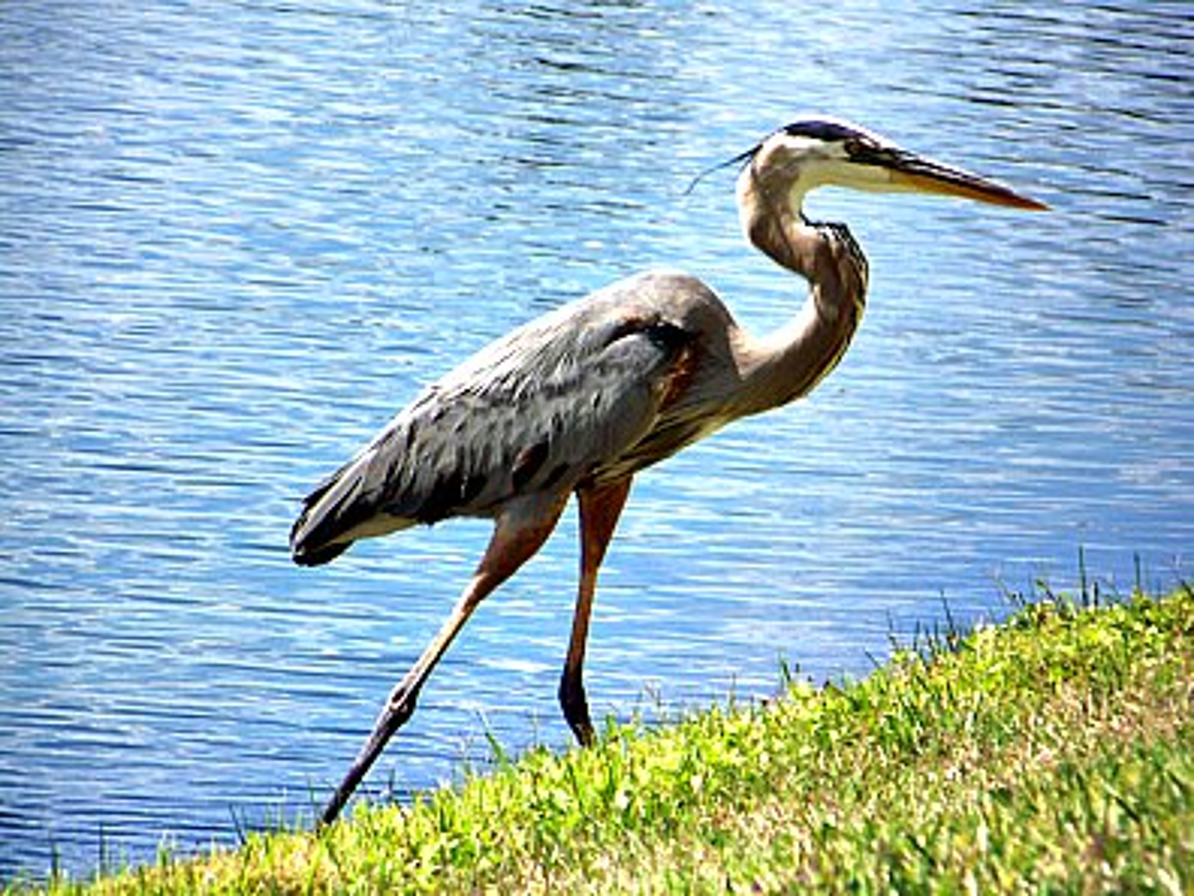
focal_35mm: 347
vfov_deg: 4.3
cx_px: 597
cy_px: 448
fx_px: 11969
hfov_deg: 5.7
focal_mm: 57.7
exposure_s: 1/640
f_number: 4.5
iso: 64
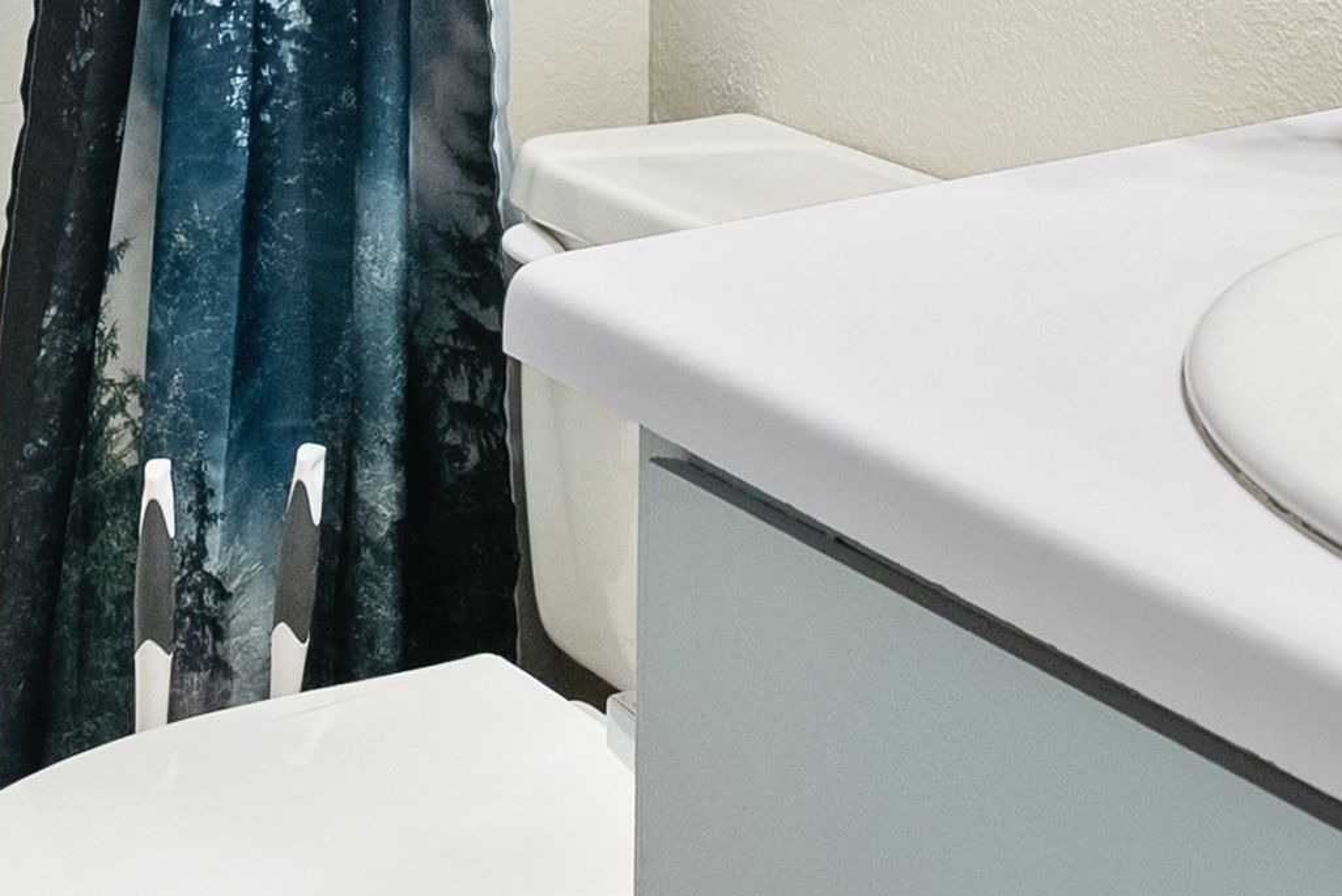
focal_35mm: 62
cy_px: -345
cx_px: 732
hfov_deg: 32.3
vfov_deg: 19.7
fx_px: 2312
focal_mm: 15
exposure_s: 1/8
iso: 640
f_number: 8
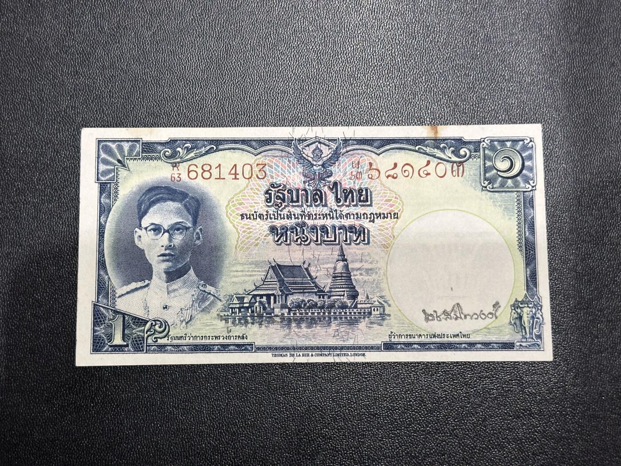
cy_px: 233
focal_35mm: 48
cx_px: 310
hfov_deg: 39.7
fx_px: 861
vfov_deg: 30.3
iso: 125
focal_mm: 6.86
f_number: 1.78
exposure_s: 1/50
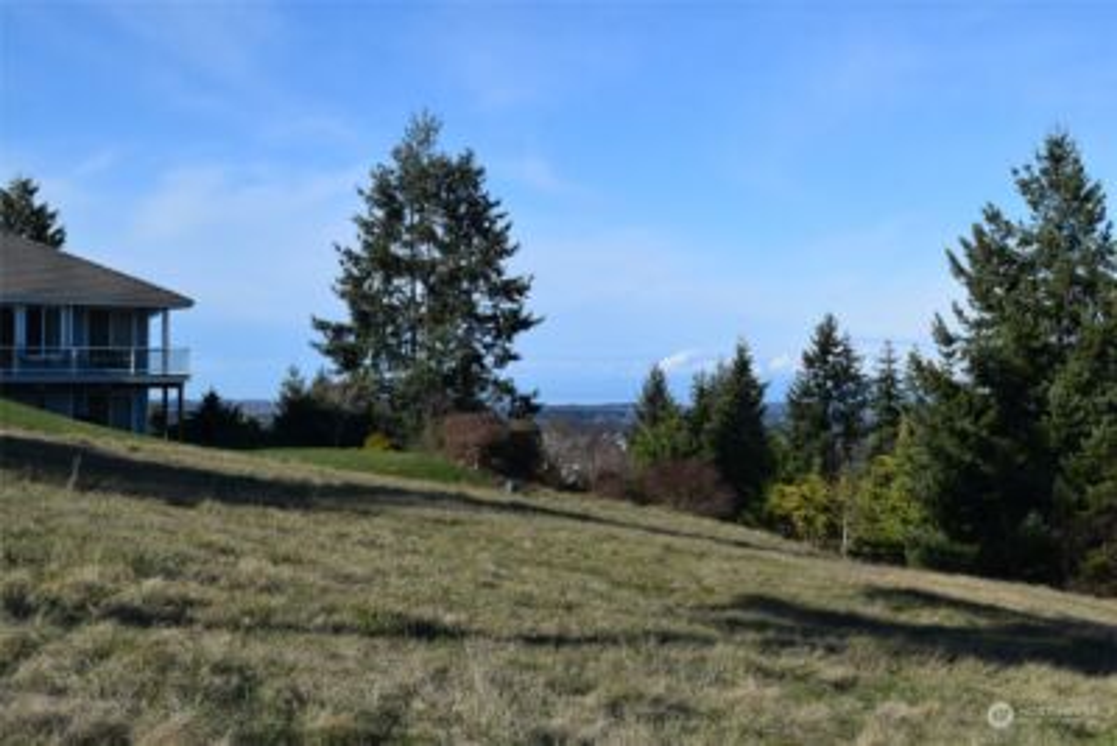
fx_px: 1583
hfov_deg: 38.9
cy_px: 373
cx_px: 558
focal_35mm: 51
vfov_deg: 26.5
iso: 200
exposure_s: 1/400
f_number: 10
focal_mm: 34
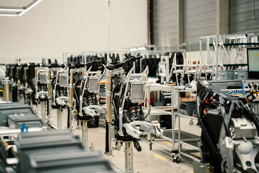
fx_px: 540
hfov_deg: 27.0
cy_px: 86
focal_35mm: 75
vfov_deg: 18.2
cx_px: 130
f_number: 2.8
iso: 400
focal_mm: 75
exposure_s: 1/125
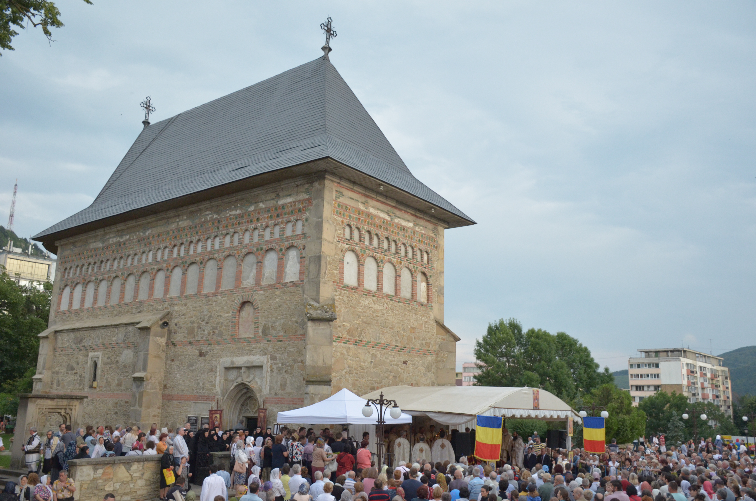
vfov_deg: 39.8
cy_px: 250
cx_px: 378
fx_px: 692
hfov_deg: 57.3
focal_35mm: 33
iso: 1250
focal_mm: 22
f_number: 4
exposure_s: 1/800
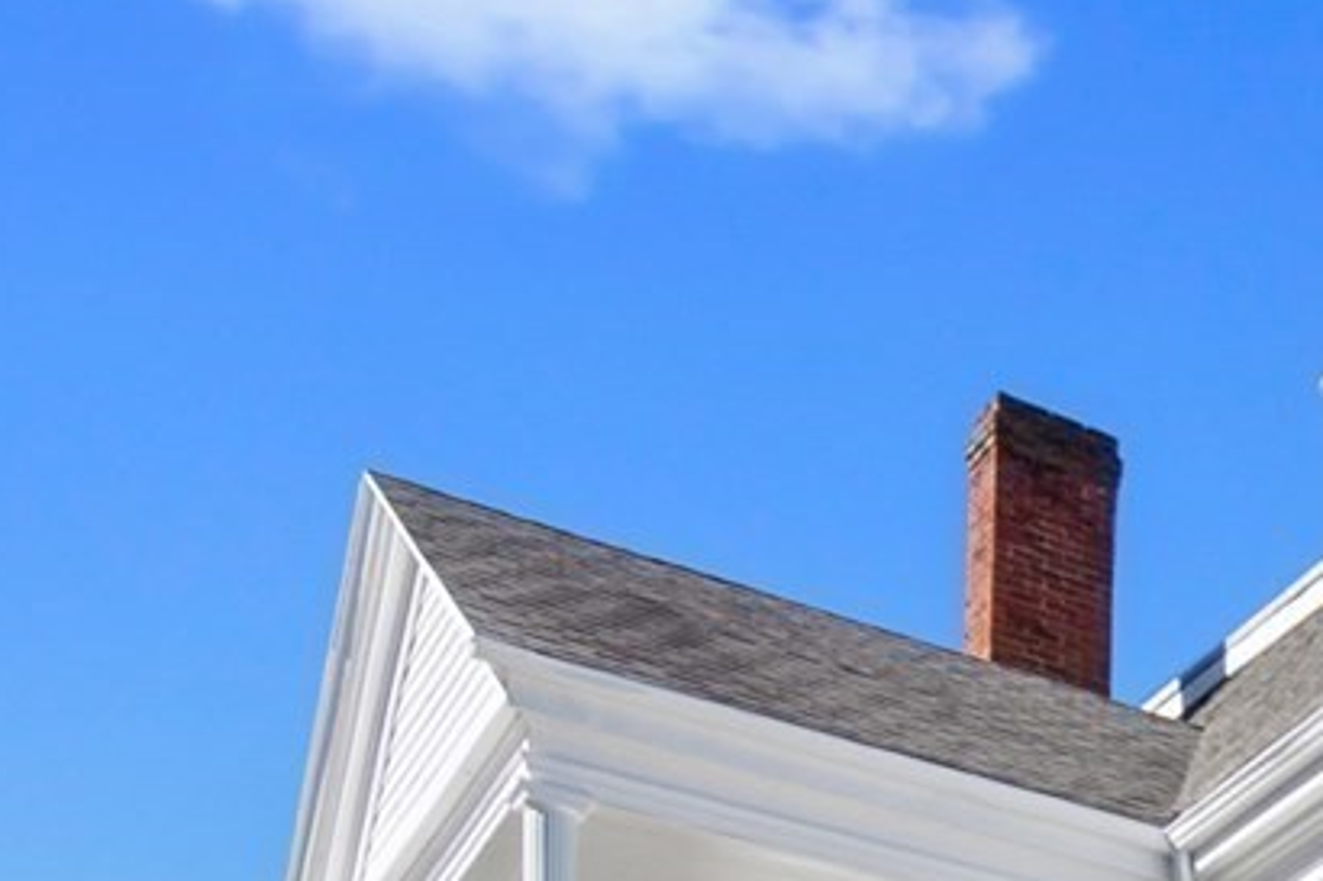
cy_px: 2057
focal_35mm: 75
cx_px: 2459
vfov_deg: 13.6
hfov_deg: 19.3
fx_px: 2755
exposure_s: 1/50
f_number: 10
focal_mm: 10
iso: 100
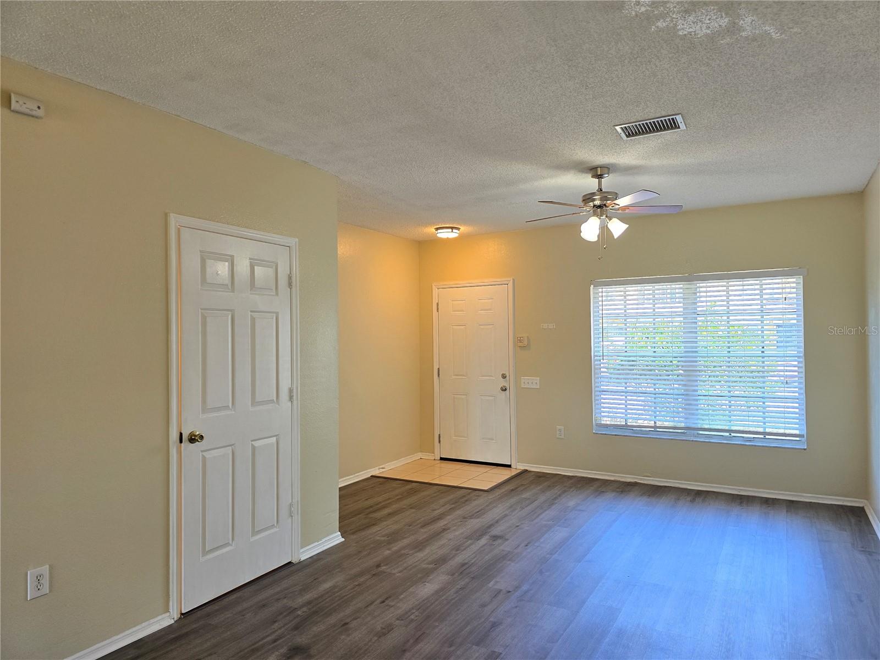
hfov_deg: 73.9
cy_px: 330
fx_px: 585
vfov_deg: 58.9
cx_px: 440
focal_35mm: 23
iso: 125
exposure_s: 1/120
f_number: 1.7
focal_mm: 6.3
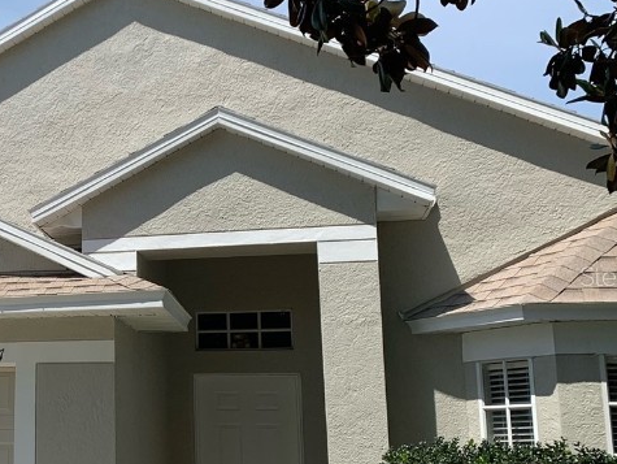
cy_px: 276
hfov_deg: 32.3
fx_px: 999
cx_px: 38
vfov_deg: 26.1
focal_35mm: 56
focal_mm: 4.25
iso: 25
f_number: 1.8
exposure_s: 1/2755
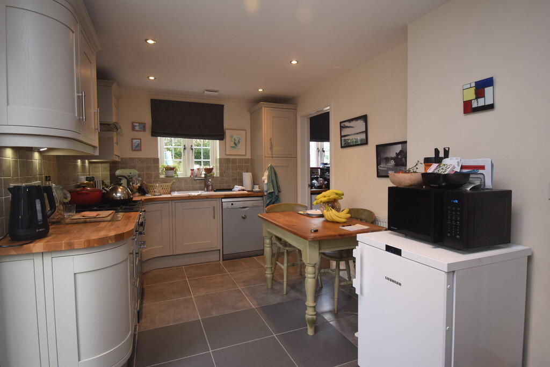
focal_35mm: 20
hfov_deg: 85.4
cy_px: 184
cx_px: 275
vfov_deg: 63.2
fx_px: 298
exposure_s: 1/60
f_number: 4.8
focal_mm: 13
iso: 640
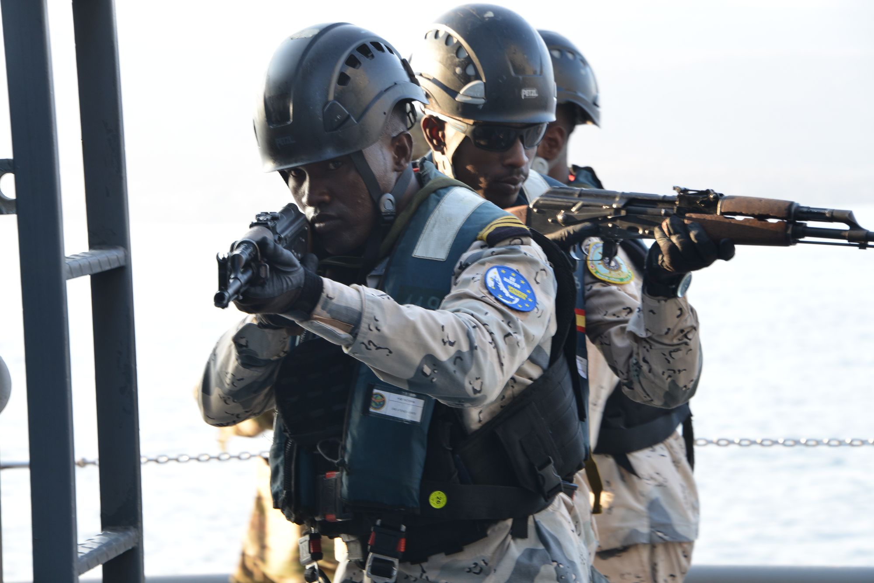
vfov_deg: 8.1
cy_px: 292
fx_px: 4128
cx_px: 437
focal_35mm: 170
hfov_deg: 12.1
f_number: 13
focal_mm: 170
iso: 500
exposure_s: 1/50
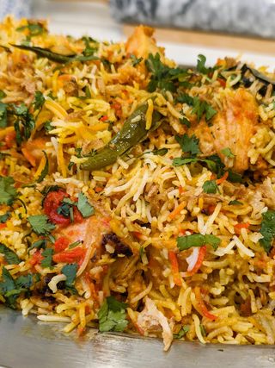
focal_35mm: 24
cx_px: 138
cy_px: 184
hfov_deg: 56.8
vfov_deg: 71.6
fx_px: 254
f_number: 1.68
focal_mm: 6.9
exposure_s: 1/91.4
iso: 354
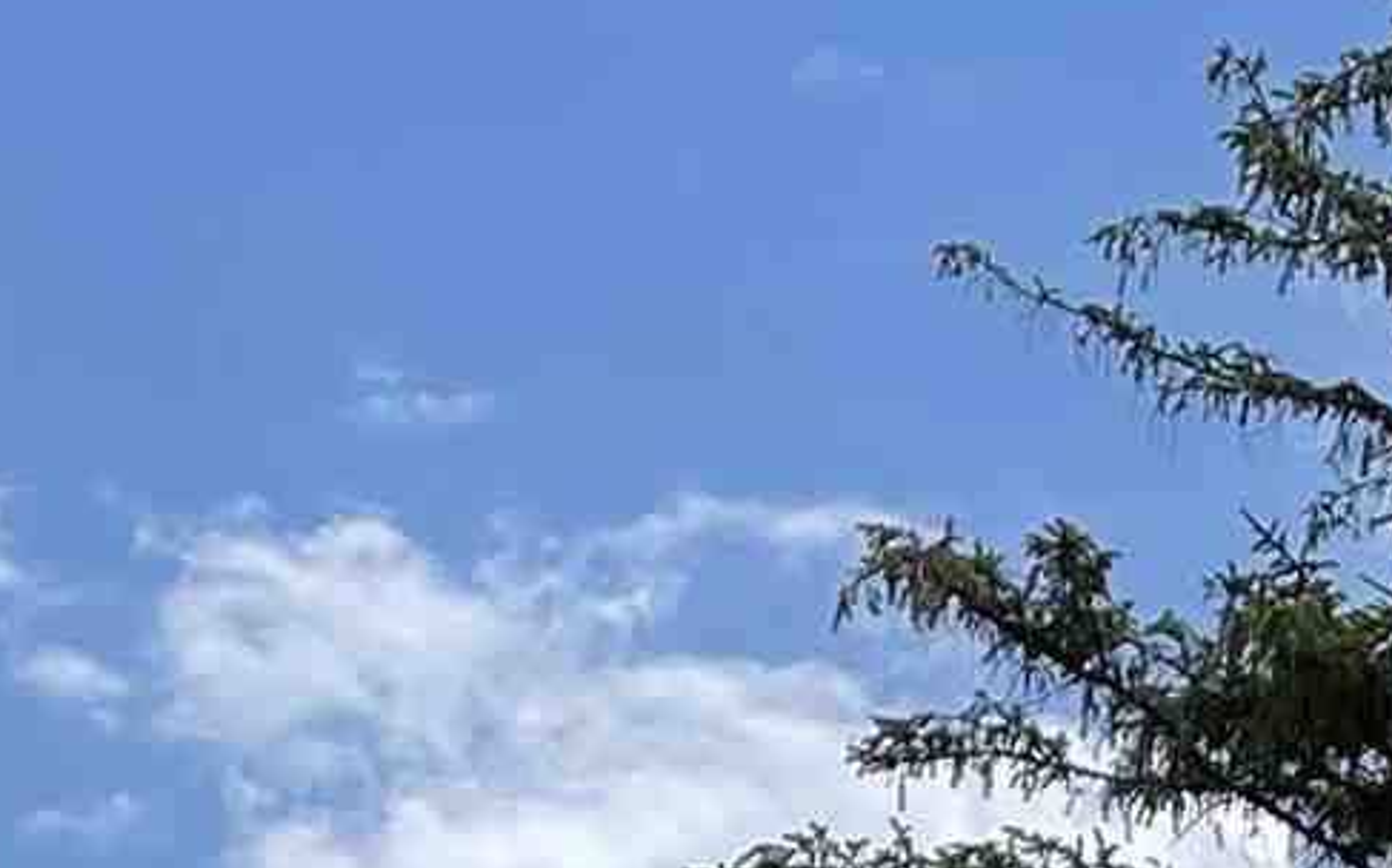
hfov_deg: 12.0
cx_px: 975
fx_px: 6599
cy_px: 3118
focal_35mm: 174
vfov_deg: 6.5
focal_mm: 5.1
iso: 32
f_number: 1.6
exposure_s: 1/6579
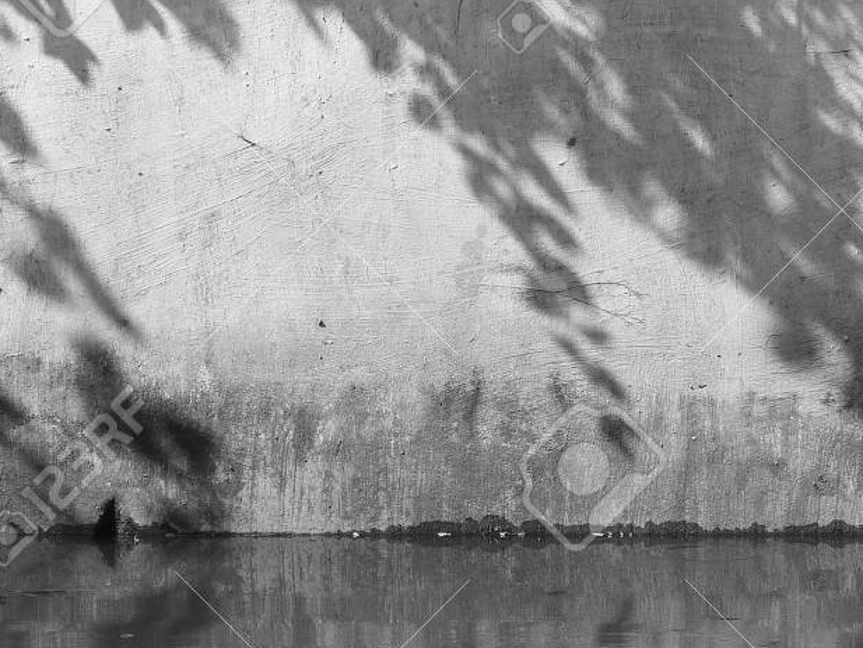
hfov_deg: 3.7
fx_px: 13341
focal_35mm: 535
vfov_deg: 2.8
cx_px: 324
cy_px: 496
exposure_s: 1/800
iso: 100
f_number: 4
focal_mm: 45.7
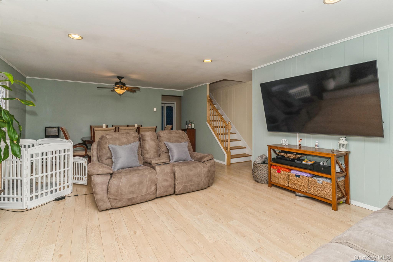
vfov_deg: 70.4
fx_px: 186
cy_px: 131
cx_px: 196
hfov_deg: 93.3
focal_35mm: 17
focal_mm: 17
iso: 400
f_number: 8
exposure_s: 1/160
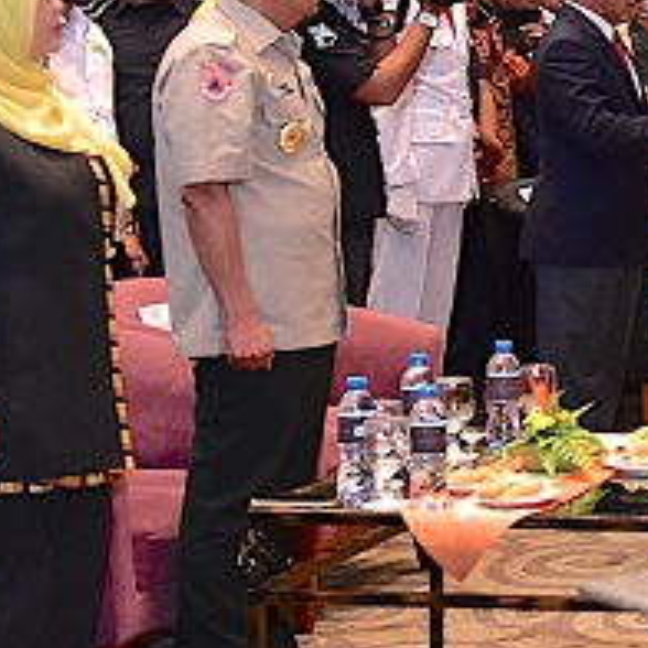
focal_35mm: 118
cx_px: 1227
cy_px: 137
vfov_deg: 14.7
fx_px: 2499
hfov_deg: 13.1
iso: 5000
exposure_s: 1/125
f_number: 4
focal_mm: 34
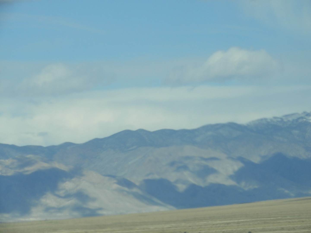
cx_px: 156
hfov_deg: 7.3
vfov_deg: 5.5
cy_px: 116
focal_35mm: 270
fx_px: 2426
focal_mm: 48.4
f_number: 5.5
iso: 100
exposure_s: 1/800
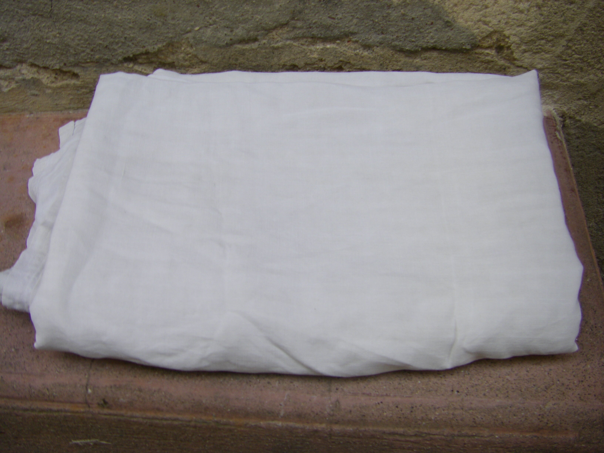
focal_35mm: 38
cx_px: 302
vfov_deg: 37.7
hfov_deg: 49.0
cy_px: 226
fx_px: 663
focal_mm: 6.3
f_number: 3.5
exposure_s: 1/100
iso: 64
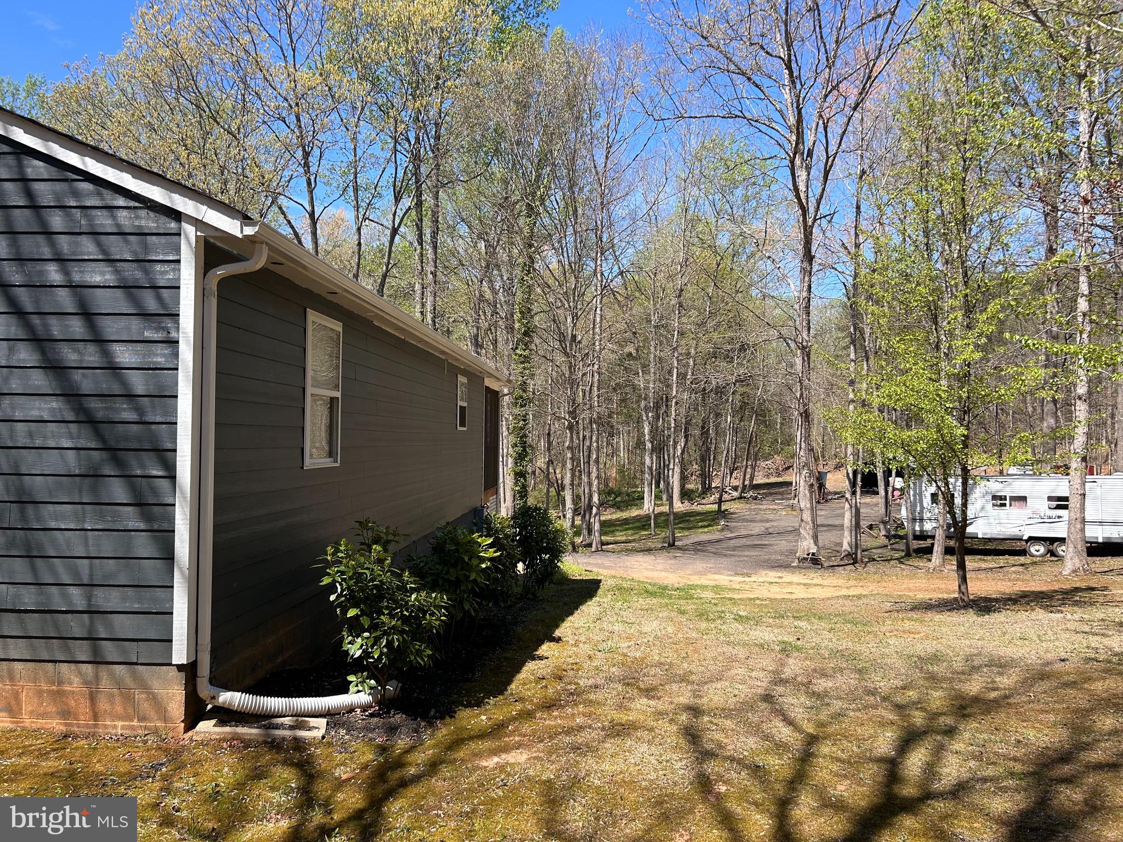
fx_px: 843
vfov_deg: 53.1
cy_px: 421
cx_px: 562
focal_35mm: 26
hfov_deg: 67.3
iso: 50
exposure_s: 1/1972
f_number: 1.5
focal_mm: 5.7
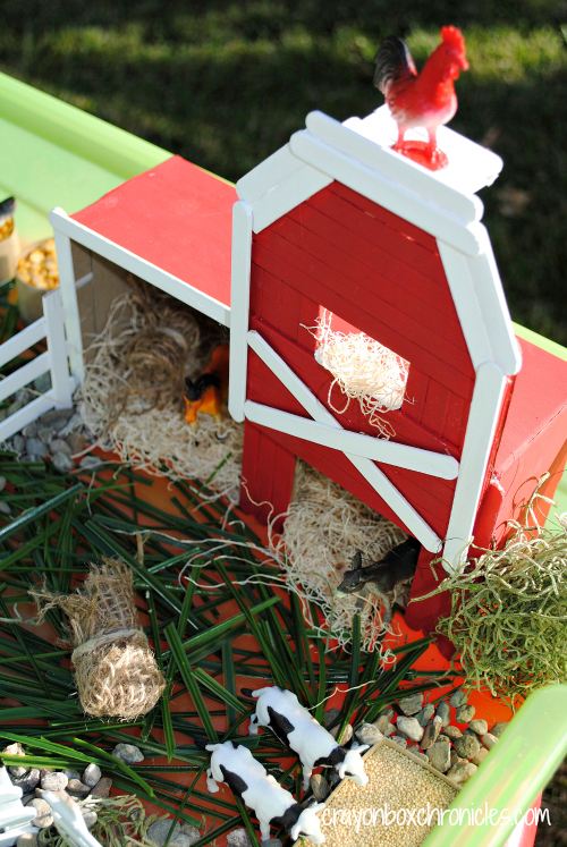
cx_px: 284
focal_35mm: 51
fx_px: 1201
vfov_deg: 38.8
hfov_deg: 26.6
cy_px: 424
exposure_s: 1/200
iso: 100
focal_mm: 34
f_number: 5.6
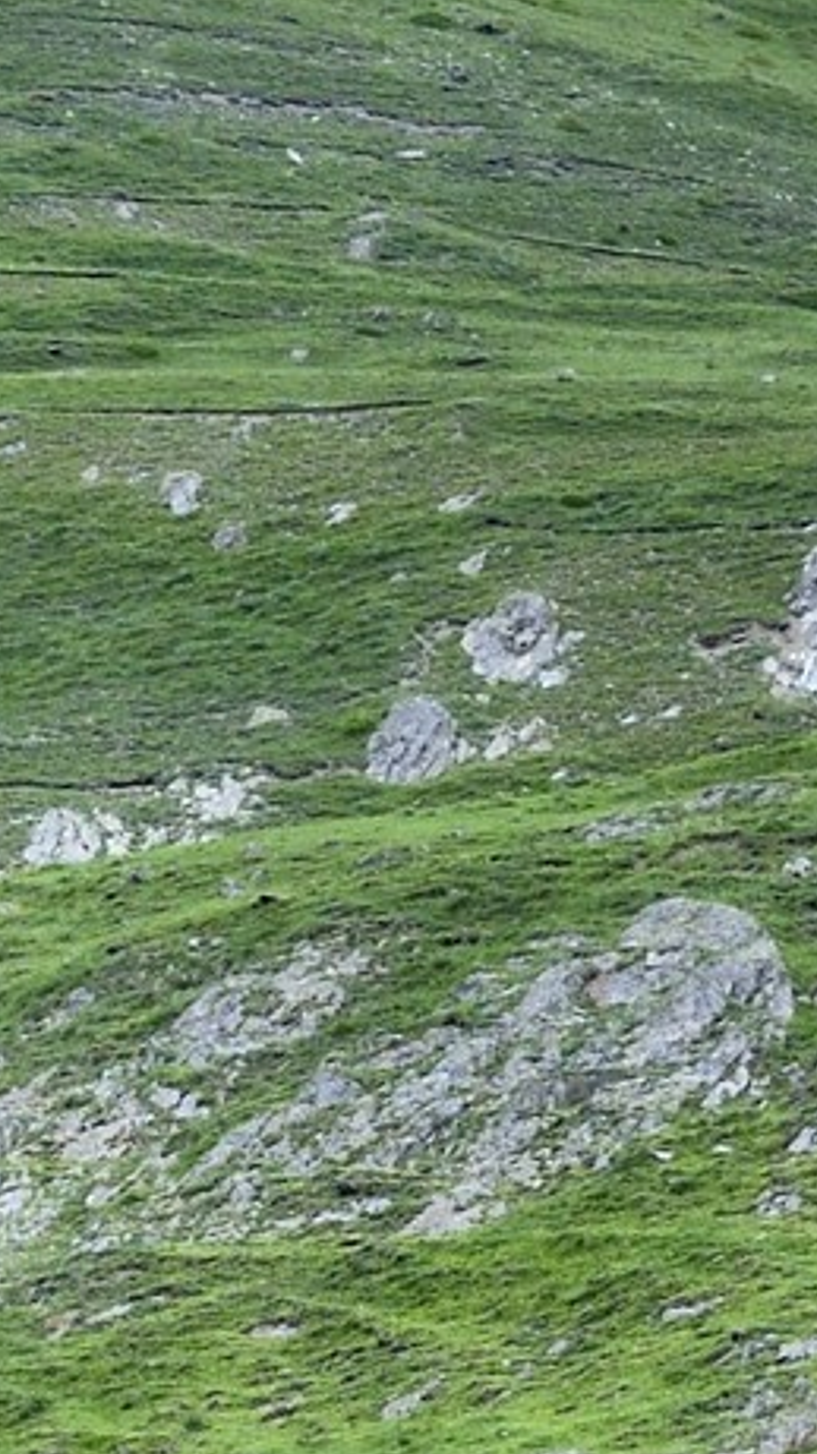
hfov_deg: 3.2
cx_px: 785
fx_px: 14725
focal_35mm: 382
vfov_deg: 5.4
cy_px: 3706
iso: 400
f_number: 10
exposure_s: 1/400
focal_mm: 70
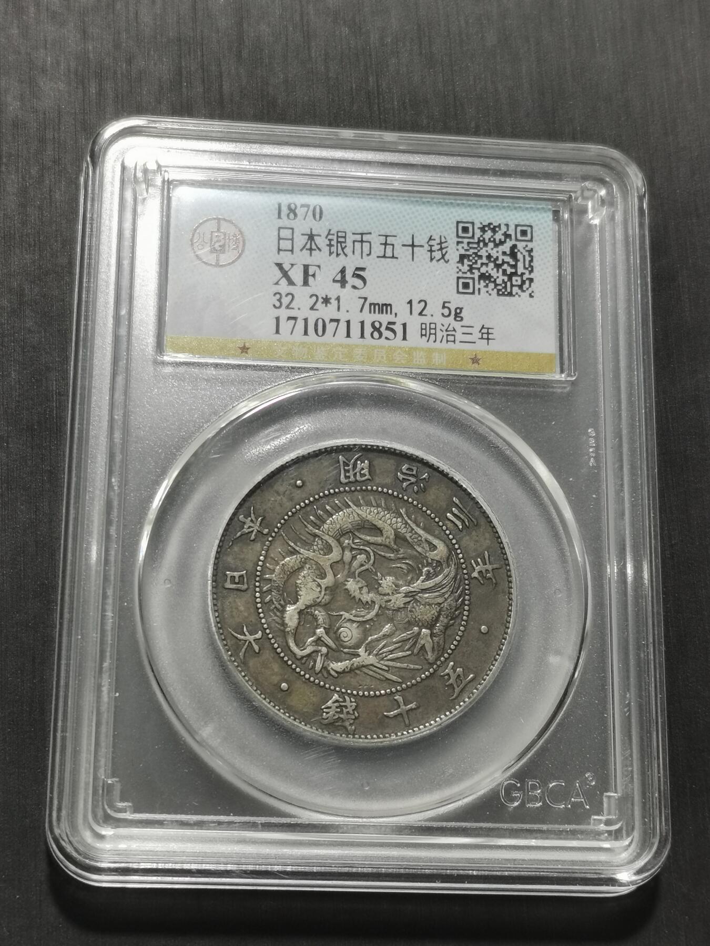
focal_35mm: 69
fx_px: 1887
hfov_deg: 21.3
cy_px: 473
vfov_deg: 28.2
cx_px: 355
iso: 100
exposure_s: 1/100
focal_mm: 5.58
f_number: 1.8
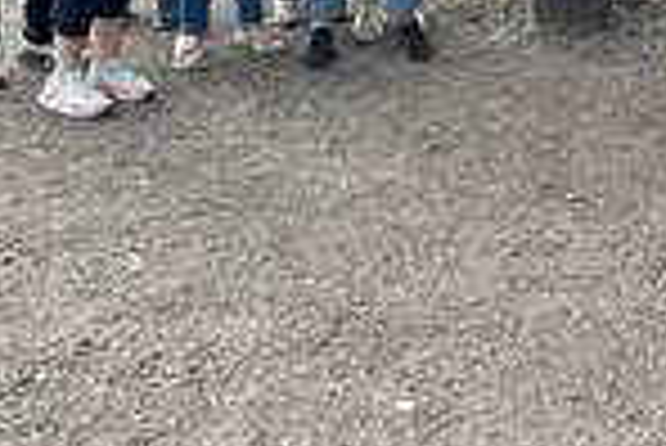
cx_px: 783
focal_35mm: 81
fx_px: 1500
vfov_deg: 14.9
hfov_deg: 23.1
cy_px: -333
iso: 80
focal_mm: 6.86
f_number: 1.78
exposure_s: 1/570
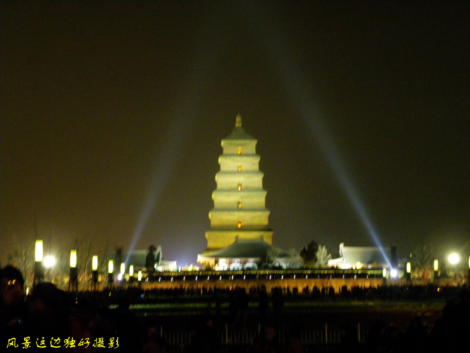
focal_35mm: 95
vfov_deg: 15.6
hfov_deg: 20.7
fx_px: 1290
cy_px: 176
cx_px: 235
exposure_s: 1/3.8
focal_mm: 16.9
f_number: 4
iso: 400
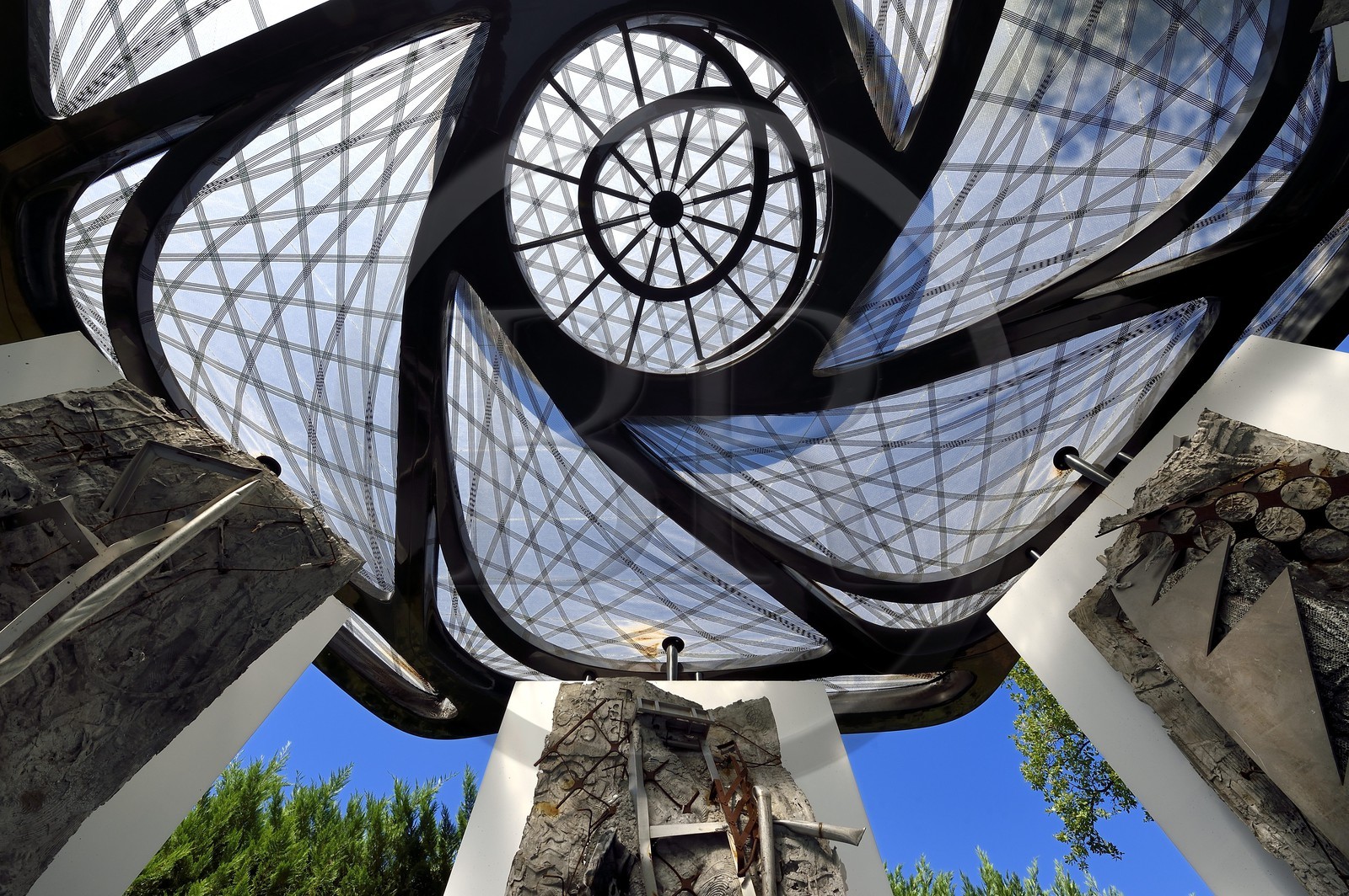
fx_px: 524
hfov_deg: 104.3
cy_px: 448
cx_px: 674
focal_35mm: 14
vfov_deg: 81.1
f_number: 13
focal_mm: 14
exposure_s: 1/160
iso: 200
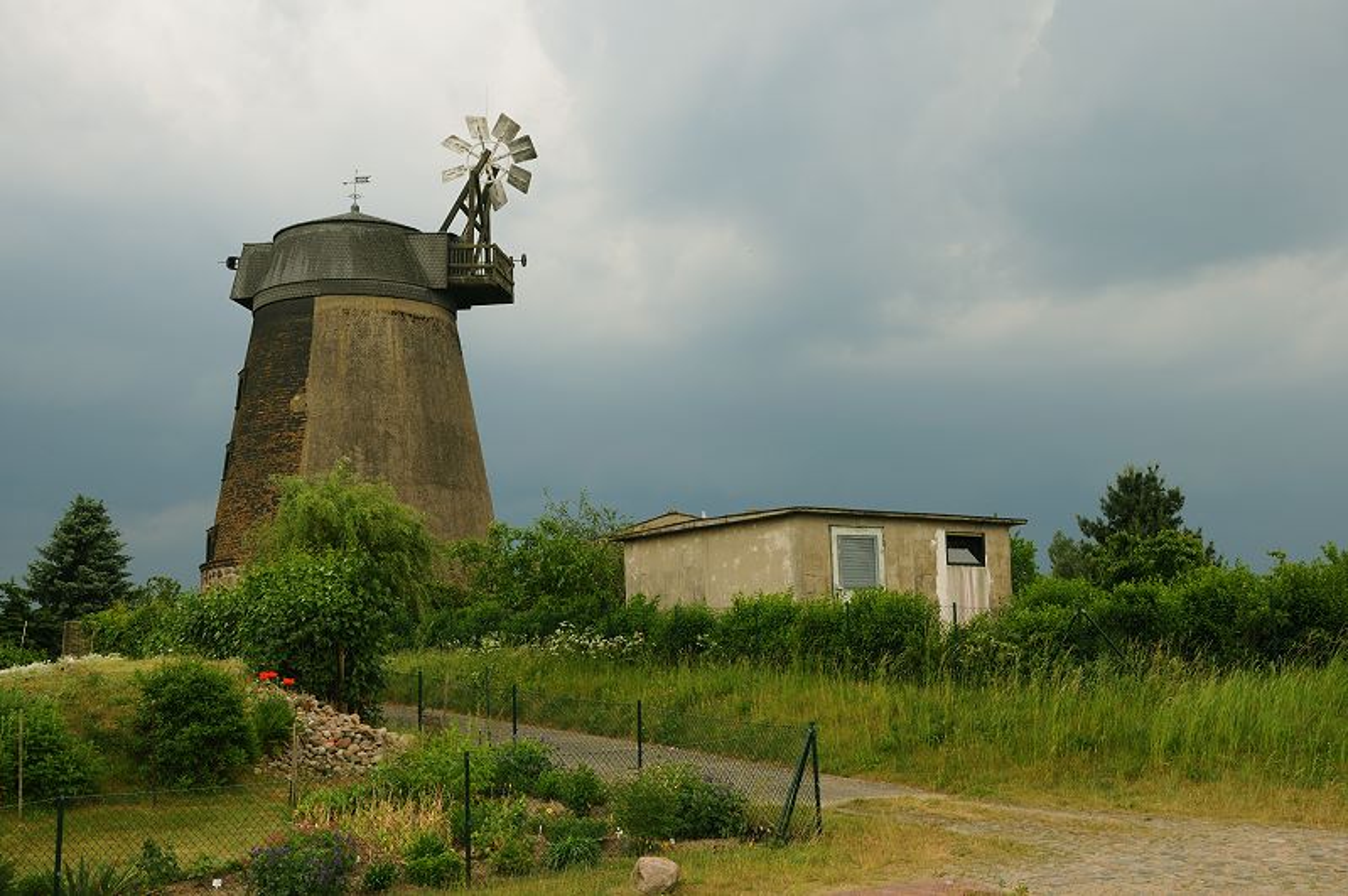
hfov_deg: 43.6
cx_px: 674
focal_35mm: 45
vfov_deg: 29.8
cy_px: 448
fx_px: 1683
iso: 200
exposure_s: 1/125
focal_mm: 30
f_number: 8
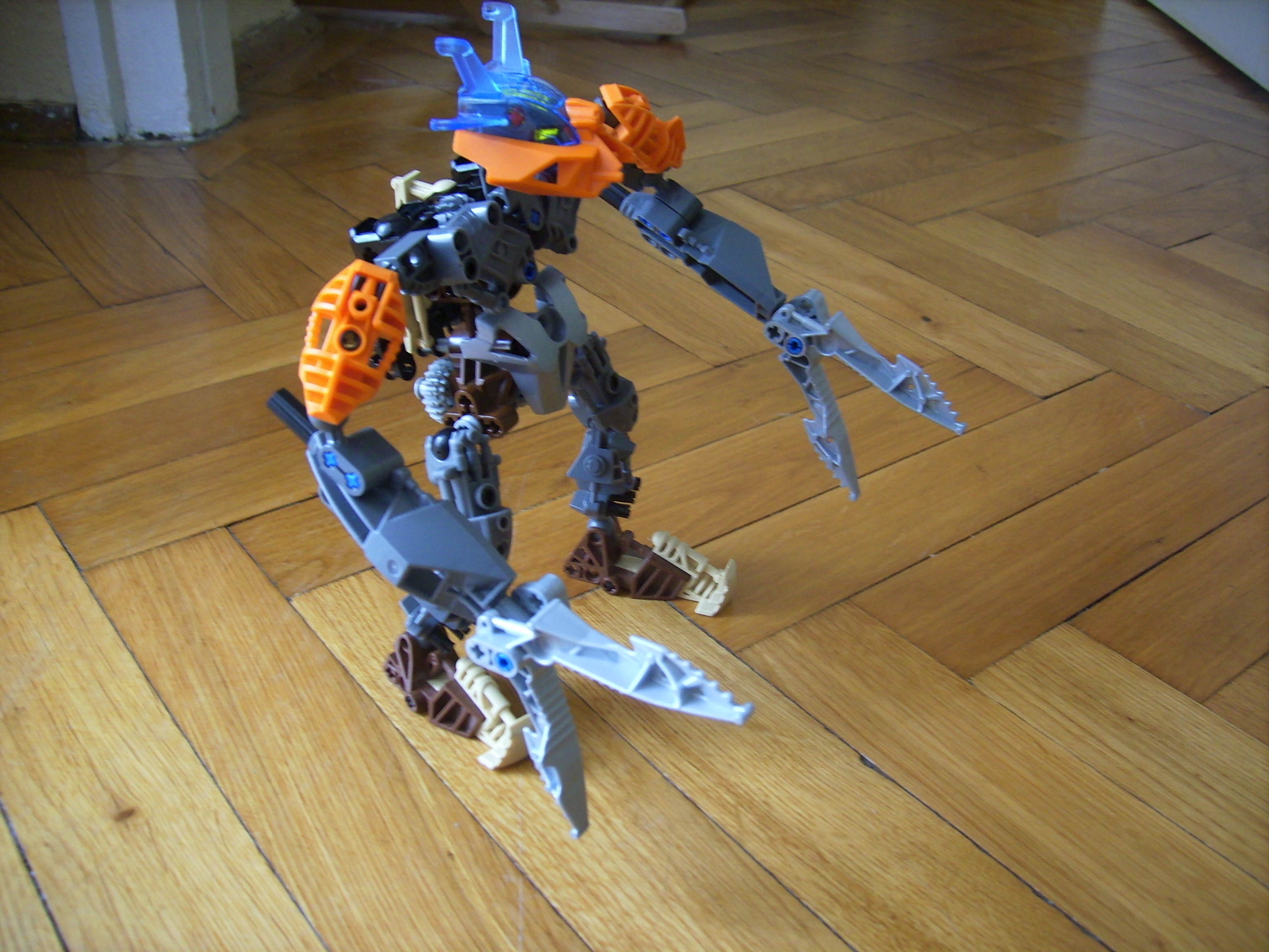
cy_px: 476
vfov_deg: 44.2
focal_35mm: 32
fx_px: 1173
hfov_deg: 56.8
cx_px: 634
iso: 50
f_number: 2.8
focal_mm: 5.99
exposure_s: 1/8
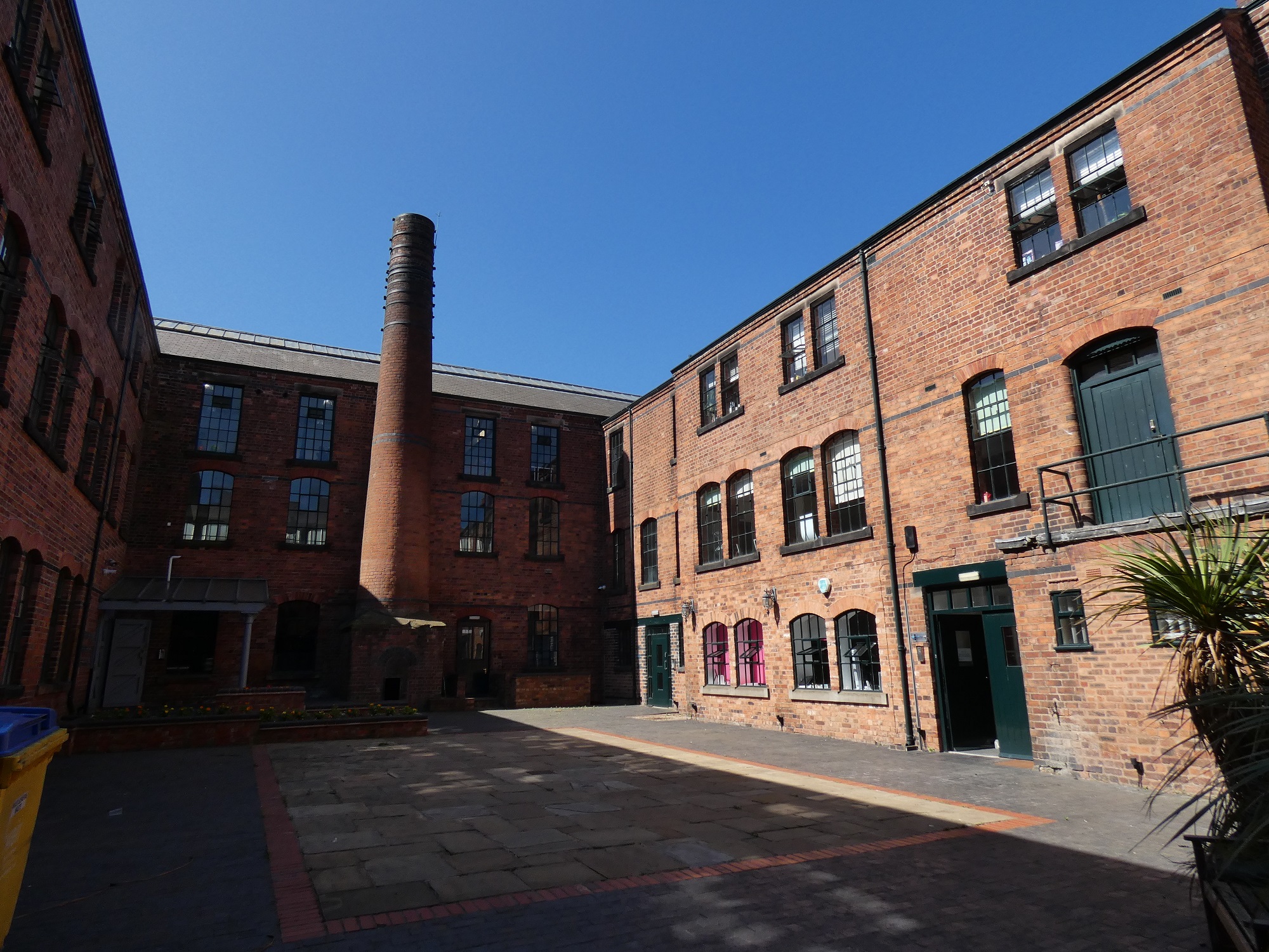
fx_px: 733
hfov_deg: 81.7
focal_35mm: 20
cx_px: 634
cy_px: 476
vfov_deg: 66.0
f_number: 3.5
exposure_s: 1/1000
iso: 80
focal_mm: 3.6
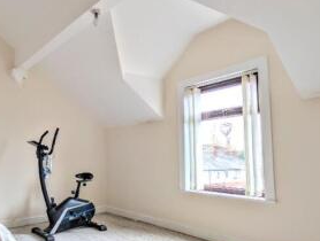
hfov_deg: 66.9
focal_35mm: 25
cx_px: 100
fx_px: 232
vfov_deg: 54.9
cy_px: 137
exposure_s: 1/23.9
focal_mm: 2.02
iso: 65
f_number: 1.7
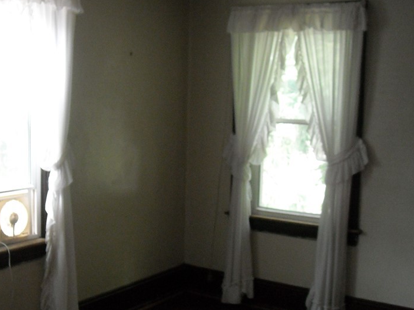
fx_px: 610
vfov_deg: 28.5
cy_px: 148
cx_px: 134
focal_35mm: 51
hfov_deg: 37.1
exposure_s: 1/38
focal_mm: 5.7
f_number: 2.8
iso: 400
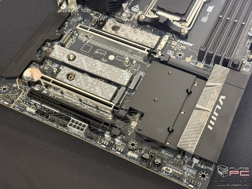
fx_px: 350
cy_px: 94
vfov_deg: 30.3
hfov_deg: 39.6
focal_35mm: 48
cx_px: 126
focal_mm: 6.76
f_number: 1.78
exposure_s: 1/40
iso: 250
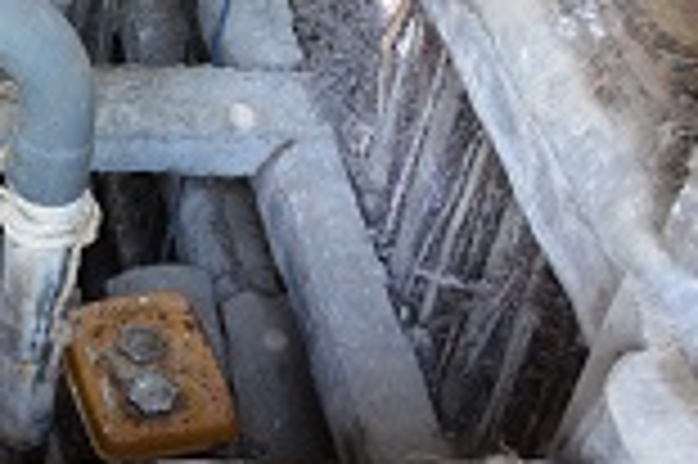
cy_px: -115
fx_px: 1685
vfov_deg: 15.1
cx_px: -221
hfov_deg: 21.1
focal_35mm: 87
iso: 400
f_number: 4.5
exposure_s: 1/80
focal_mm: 18
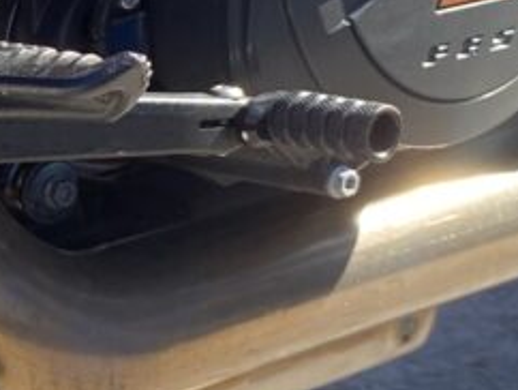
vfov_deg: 13.5
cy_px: 266
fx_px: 1648
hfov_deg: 15.5
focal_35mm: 110
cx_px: -392
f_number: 1.8
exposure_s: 1/429
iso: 32
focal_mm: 4.25
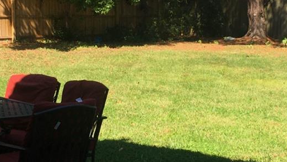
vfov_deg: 13.3
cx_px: 158
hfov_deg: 23.4
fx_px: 692
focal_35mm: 91
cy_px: 54
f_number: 2.2
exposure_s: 1/582
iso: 25
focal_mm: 4.15
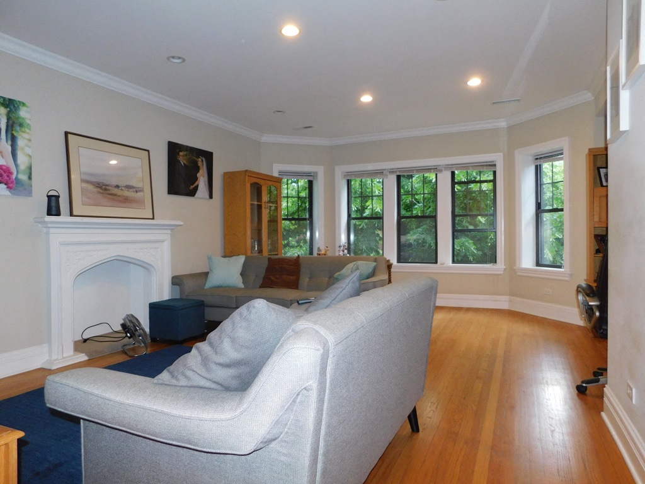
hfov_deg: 73.9
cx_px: 322
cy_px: 242
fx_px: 429
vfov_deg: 58.9
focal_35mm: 23
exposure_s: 1/30
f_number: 3
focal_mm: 4
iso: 200
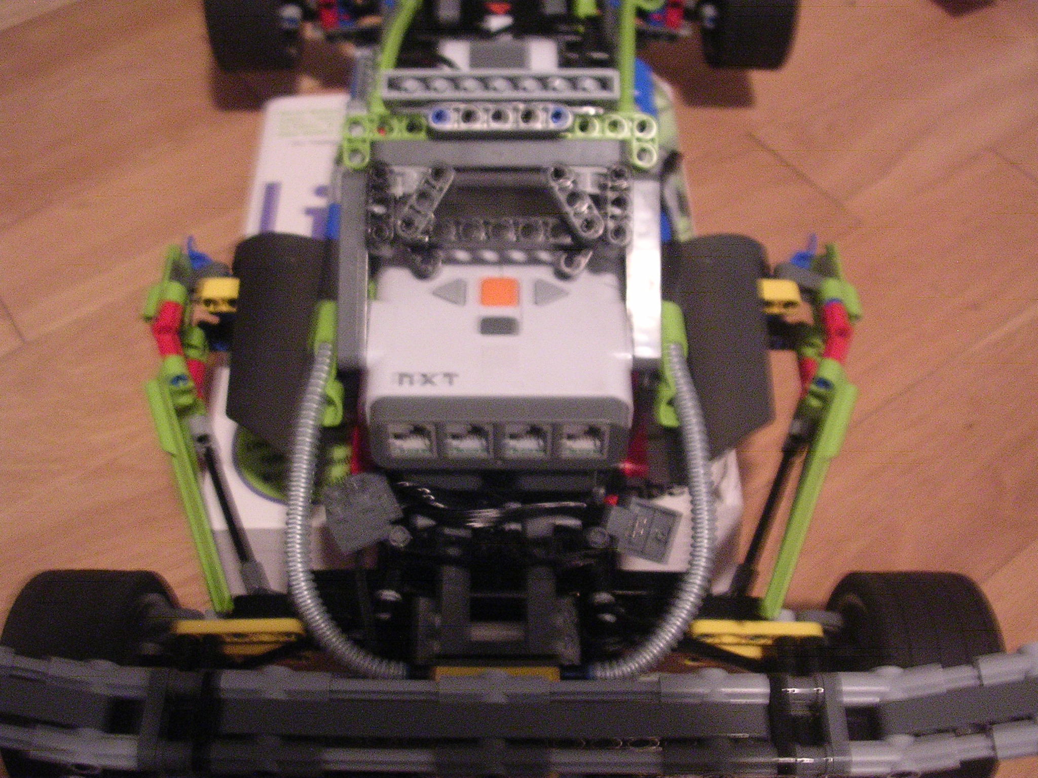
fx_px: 1139
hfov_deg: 49.0
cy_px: 389
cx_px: 519
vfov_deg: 37.7
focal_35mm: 38
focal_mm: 5.8
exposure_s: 1/3.6
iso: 400
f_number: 2.8
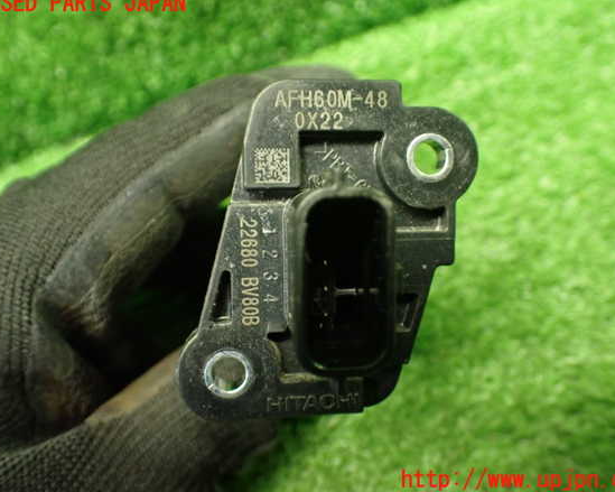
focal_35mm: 32
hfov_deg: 55.7
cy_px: 242
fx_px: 582
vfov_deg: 45.8
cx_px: 318
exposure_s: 1/40
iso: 800
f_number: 2.3
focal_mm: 5.4
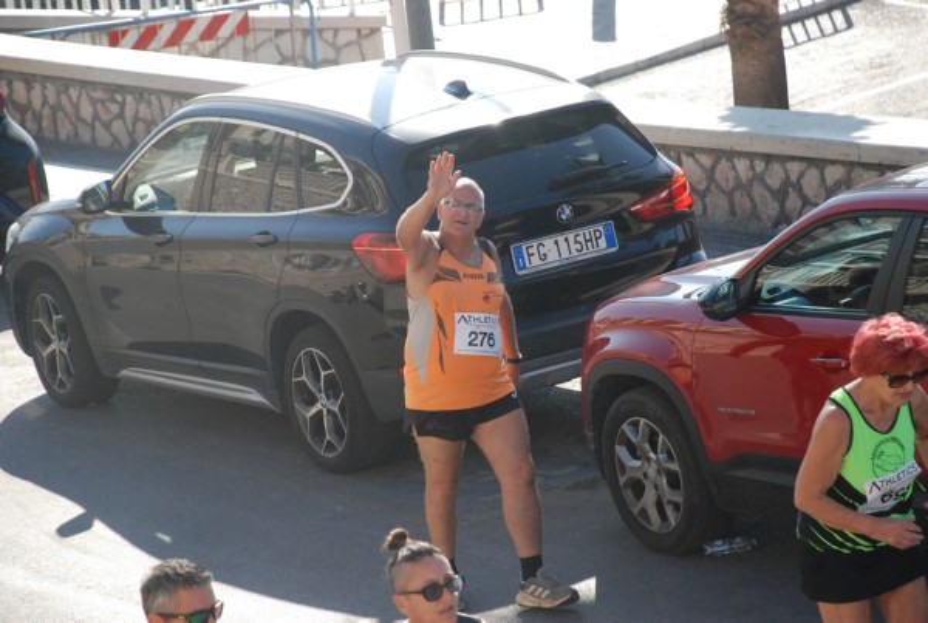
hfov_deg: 11.4
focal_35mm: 180
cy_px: 312
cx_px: 464
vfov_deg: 7.7
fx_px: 4650
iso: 1000
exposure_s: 1/1250
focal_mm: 120
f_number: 5.6
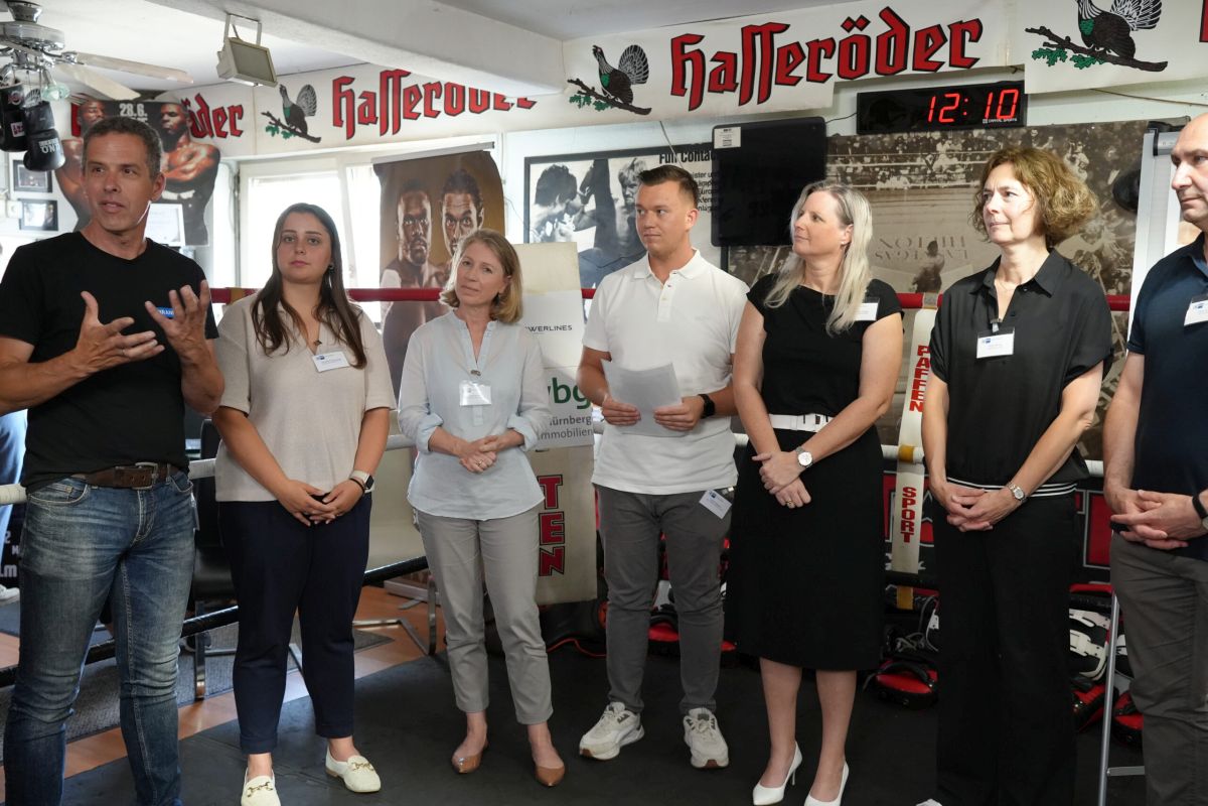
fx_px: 1174
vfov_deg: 37.9
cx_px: 604
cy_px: 403
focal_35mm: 35
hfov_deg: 54.4
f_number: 4
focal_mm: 35
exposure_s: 1/160
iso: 4000
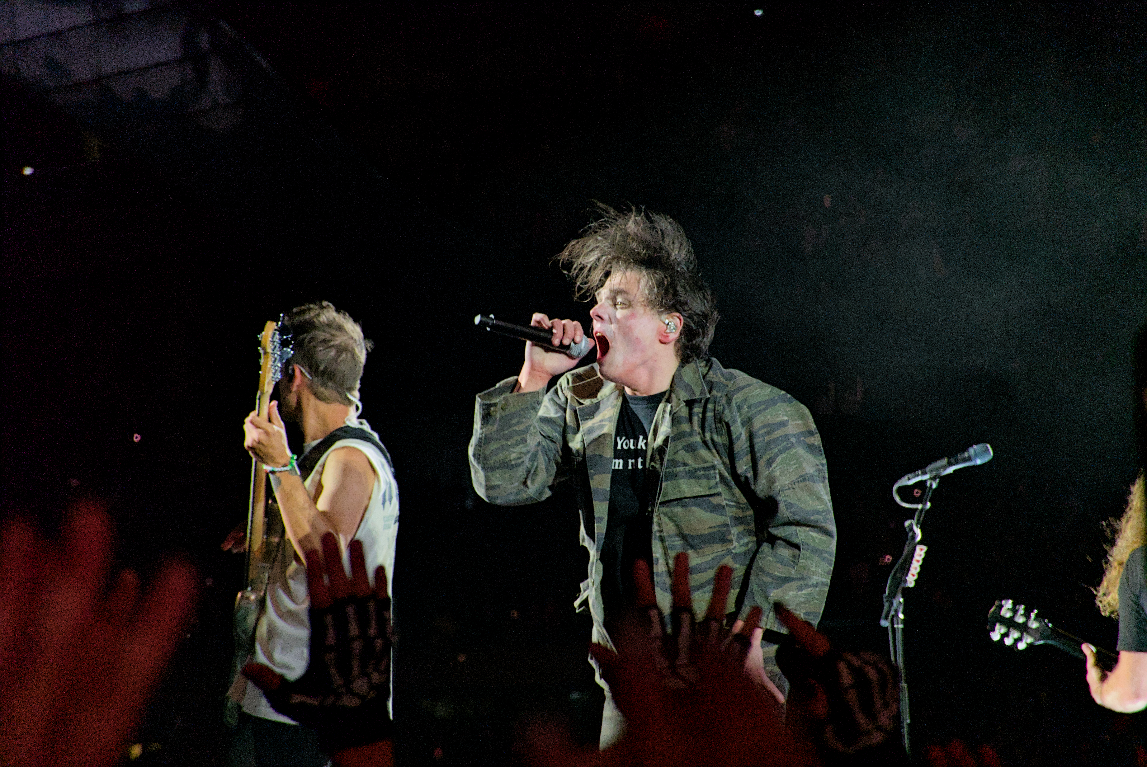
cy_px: 384
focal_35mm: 200
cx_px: 574
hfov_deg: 10.3
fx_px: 6377
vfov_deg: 6.9
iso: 2000
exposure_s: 1/400
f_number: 4.5
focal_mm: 72
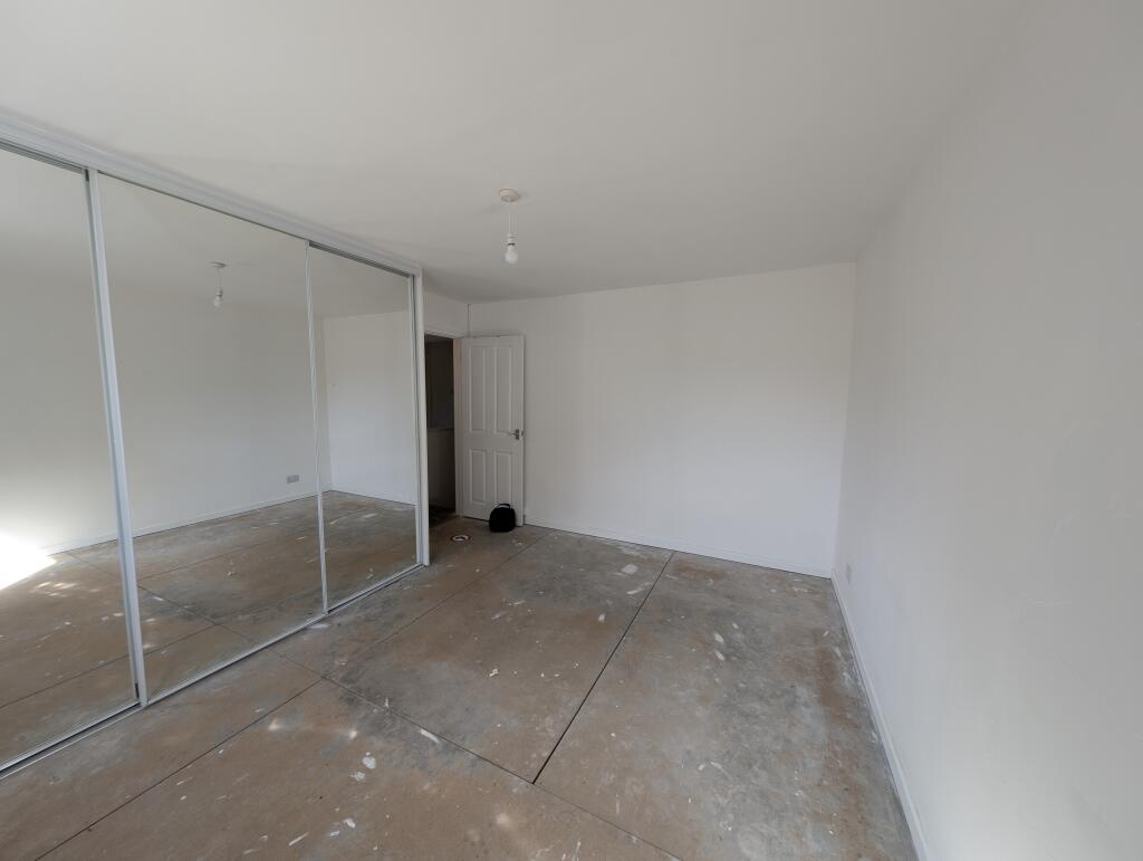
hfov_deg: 110.5
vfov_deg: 94.6
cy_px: 430
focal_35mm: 12
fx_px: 397
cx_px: 572
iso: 42
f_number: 1.95
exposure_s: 1/122
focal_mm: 2.23
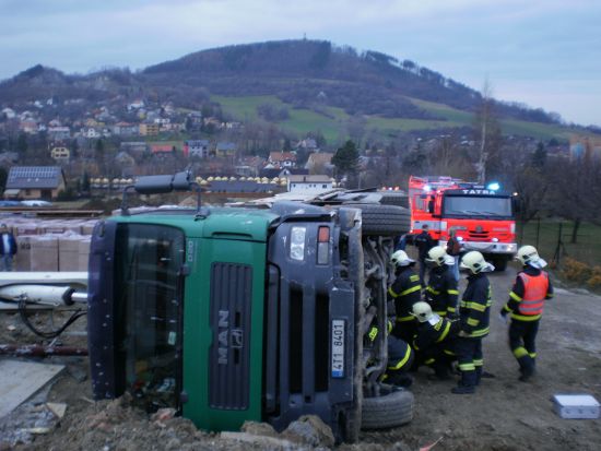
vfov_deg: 39.7
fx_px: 625
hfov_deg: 51.3
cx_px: 300
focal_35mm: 36
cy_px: 226
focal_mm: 6.3
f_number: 3.1
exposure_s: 1/13
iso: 125
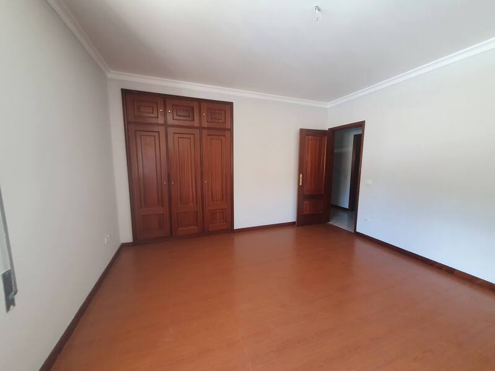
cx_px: 248
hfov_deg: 106.2
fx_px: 186
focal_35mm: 13
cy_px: 186
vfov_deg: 89.9
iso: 250
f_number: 2.2
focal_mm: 1.8
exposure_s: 1/50
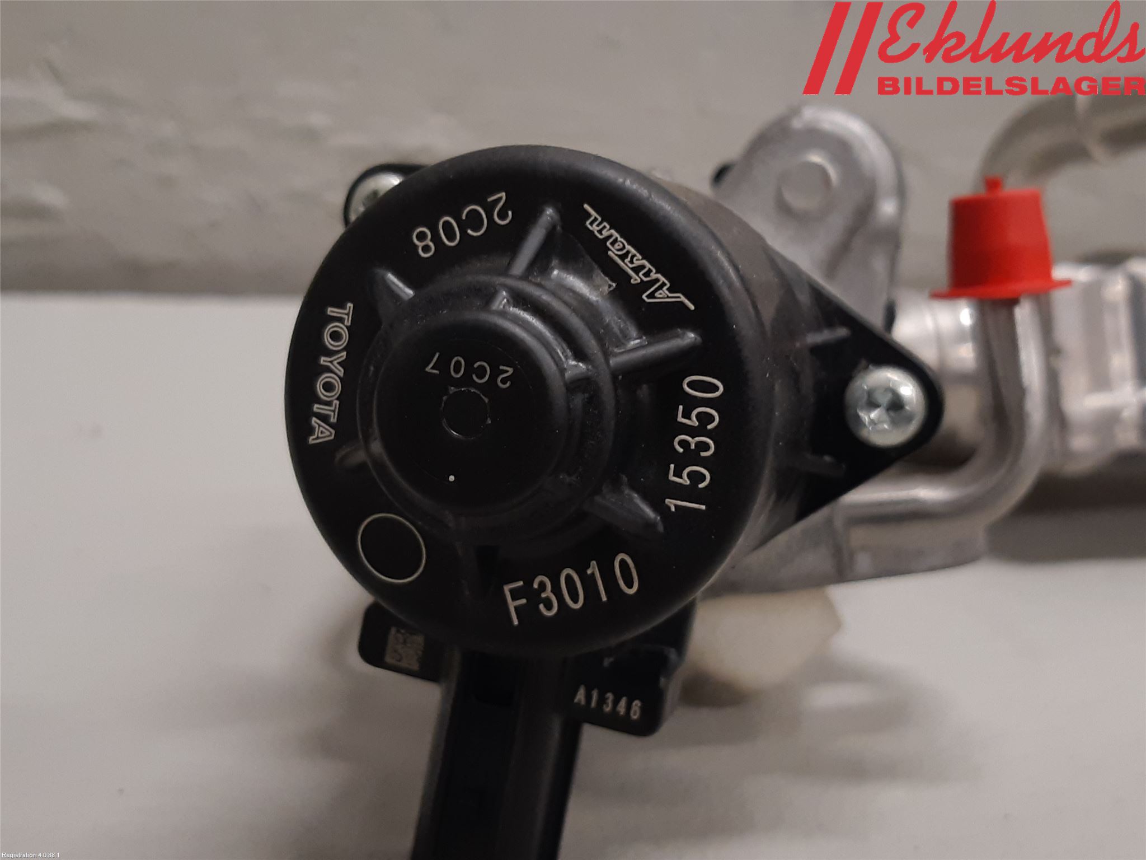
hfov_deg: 67.3
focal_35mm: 26
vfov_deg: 53.1
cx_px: 573
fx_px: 861
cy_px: 430
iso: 125
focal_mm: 3.93
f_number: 1.7
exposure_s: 1/50
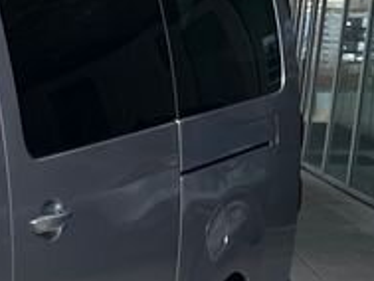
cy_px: 425
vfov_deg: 10.2
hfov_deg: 11.7
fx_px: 1524
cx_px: -495
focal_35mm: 141
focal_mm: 5.1
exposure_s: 1/4310
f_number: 1.6
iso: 50
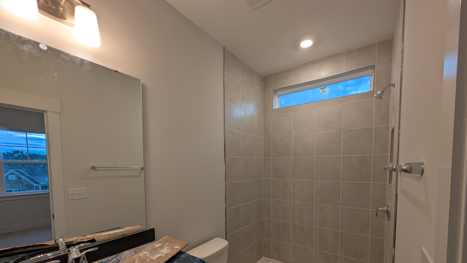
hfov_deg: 106.8
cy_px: 176
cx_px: 243
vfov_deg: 72.1
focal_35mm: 14
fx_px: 173
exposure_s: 1/127
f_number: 1.7
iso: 55
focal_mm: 2.02
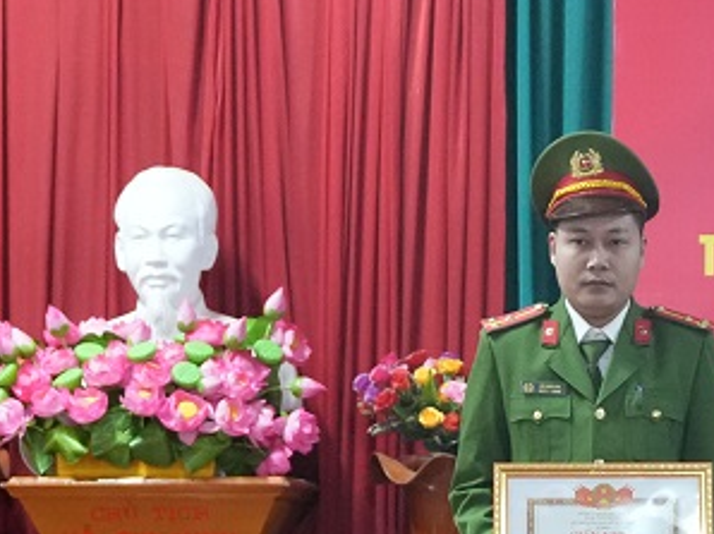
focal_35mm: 172
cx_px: 927
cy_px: 472
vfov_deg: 8.6
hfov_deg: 11.2
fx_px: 3545
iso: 4000
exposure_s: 1/125
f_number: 2.8
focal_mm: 35
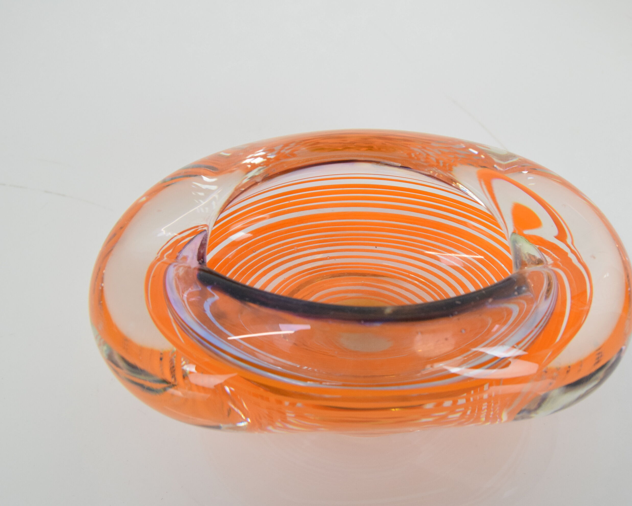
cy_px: 252
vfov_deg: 36.5
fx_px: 767
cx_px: 366
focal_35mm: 41
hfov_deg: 44.6
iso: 1600
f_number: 7.1
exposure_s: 1/200
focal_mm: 24
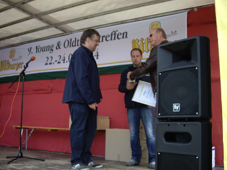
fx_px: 249
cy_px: 85
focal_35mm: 38
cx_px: 114
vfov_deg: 37.7
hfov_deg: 49.0
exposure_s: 1/200
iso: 100
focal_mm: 7.9
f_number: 2.8
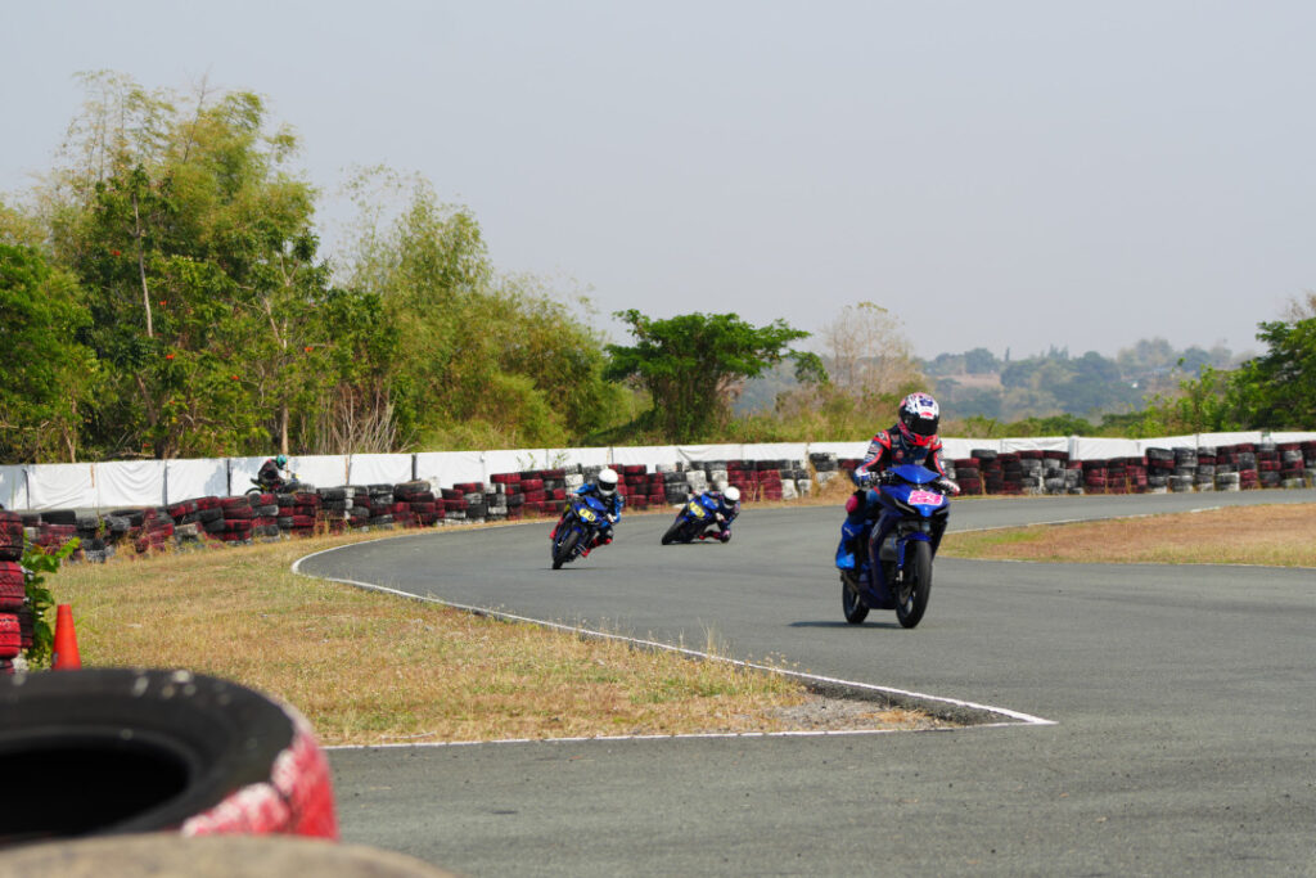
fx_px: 4113
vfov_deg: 12.2
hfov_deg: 18.2
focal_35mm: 112
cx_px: 658
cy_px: 439
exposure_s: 1/640
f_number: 5
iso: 100
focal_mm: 75
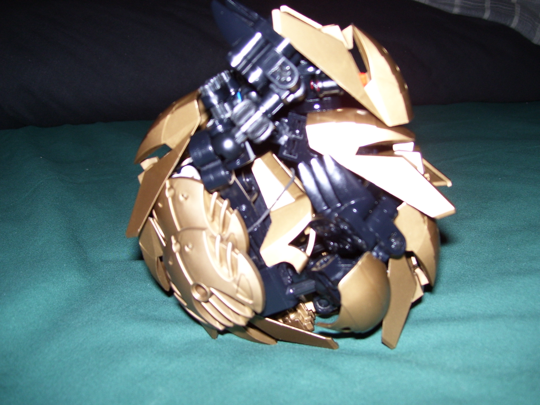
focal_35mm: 36
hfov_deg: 51.4
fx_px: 562
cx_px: 270
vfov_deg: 39.7
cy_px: 202
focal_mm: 6
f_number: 2.7
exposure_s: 1/60
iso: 80
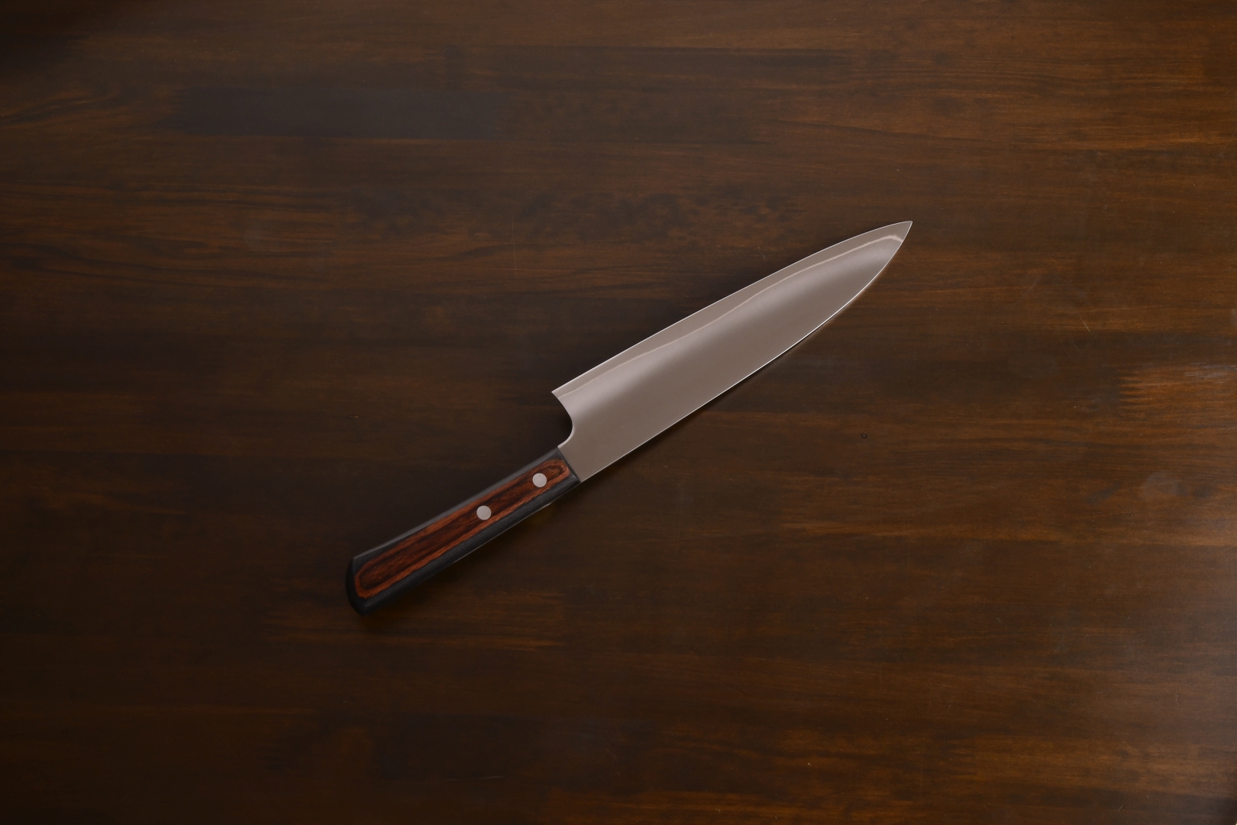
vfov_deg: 26.0
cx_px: 618
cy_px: 412
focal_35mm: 52
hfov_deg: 38.2
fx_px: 1787
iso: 400
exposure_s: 1/3
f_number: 16
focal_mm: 35
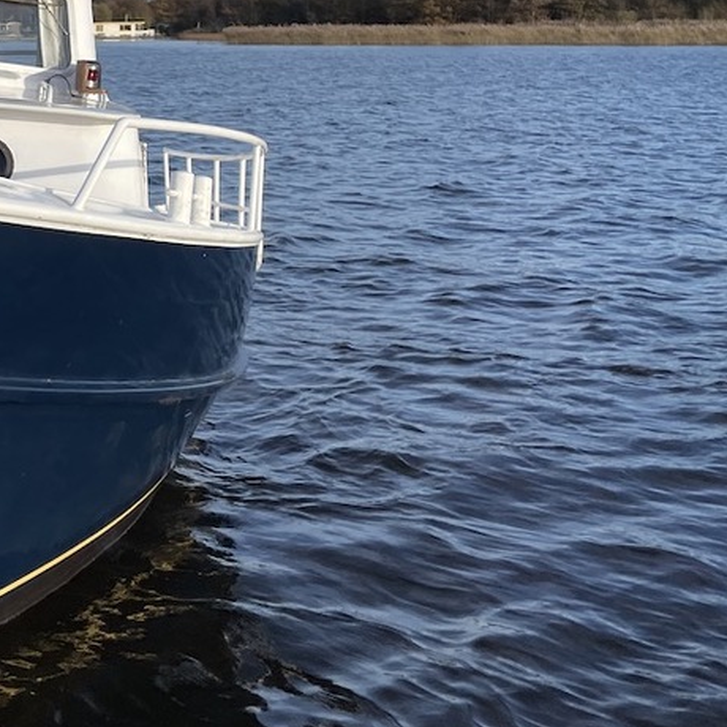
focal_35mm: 60
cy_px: 149
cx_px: -44
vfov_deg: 28.0
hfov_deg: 26.6
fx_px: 1426
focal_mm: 4.2
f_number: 1.6
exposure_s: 1/2564
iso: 32
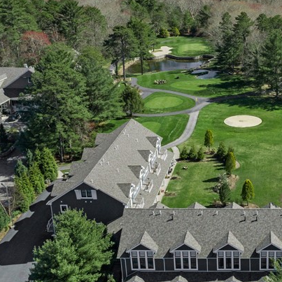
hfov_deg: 29.2
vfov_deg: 31.1
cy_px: 125
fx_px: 507
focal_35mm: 55
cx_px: 276
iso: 200
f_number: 8
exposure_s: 1/500
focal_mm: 8.8
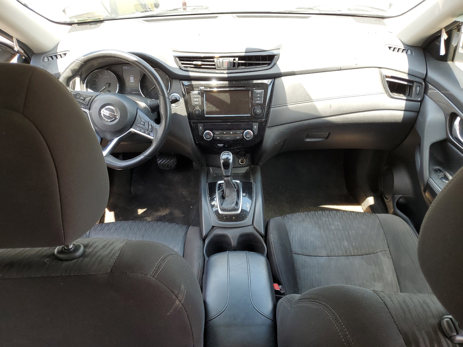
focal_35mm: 26
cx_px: 232
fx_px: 348
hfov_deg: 67.3
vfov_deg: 53.1
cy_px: 174
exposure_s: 1/167
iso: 50
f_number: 1.5
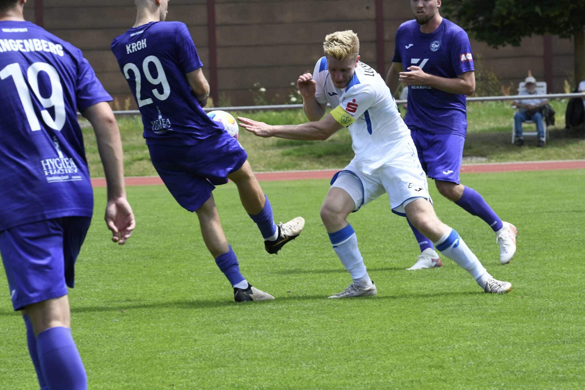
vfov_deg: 4.2
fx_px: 5362
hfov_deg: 6.2
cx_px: 292
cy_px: 195
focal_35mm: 330
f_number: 16
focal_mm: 330
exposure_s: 1/1600
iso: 5000
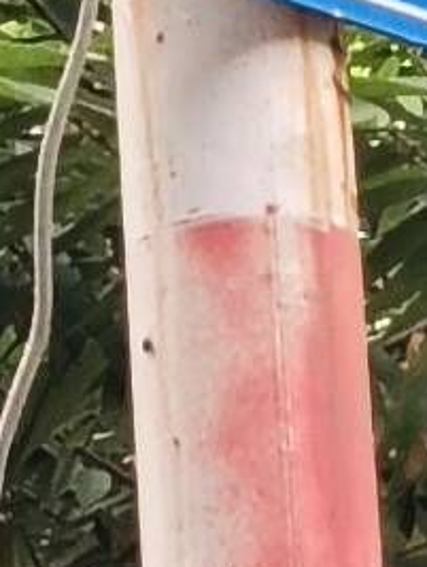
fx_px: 7236
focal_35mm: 441
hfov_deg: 3.4
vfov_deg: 4.5
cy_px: 223
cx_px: 647
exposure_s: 1/117
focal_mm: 3.98
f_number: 1.8
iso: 50
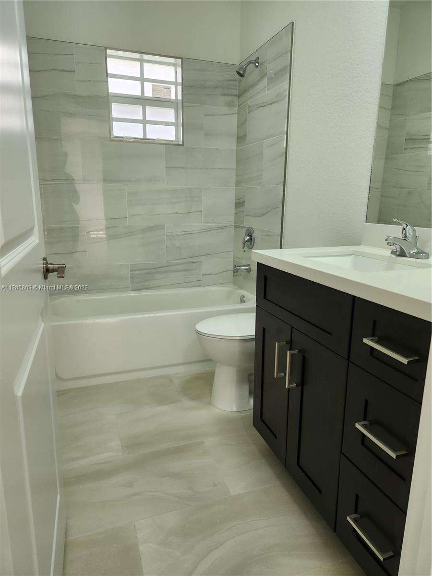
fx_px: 383
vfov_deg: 73.9
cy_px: 288
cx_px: 216
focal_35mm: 23
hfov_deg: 58.9
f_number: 1.8
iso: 125
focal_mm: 5.4
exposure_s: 1/180
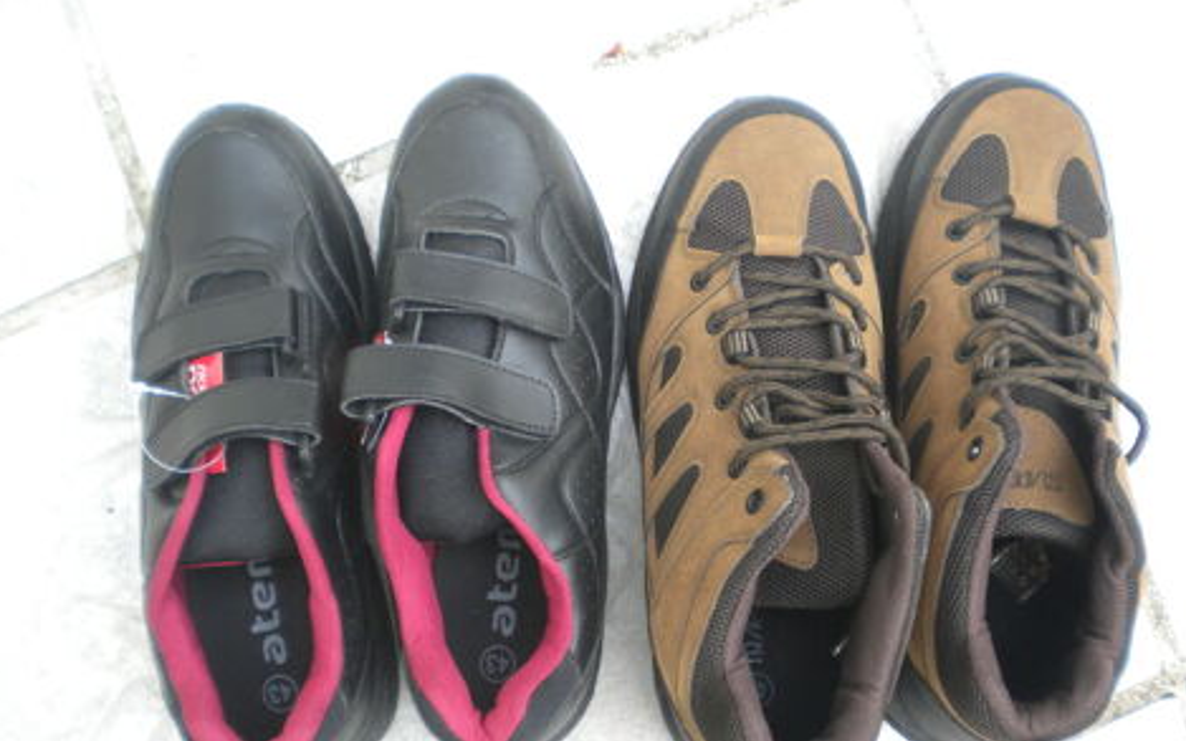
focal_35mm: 38
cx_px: 587
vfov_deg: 33.5
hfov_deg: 51.5
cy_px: 448
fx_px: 1228
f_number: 3.1
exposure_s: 1/82.7
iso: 80
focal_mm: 6.3
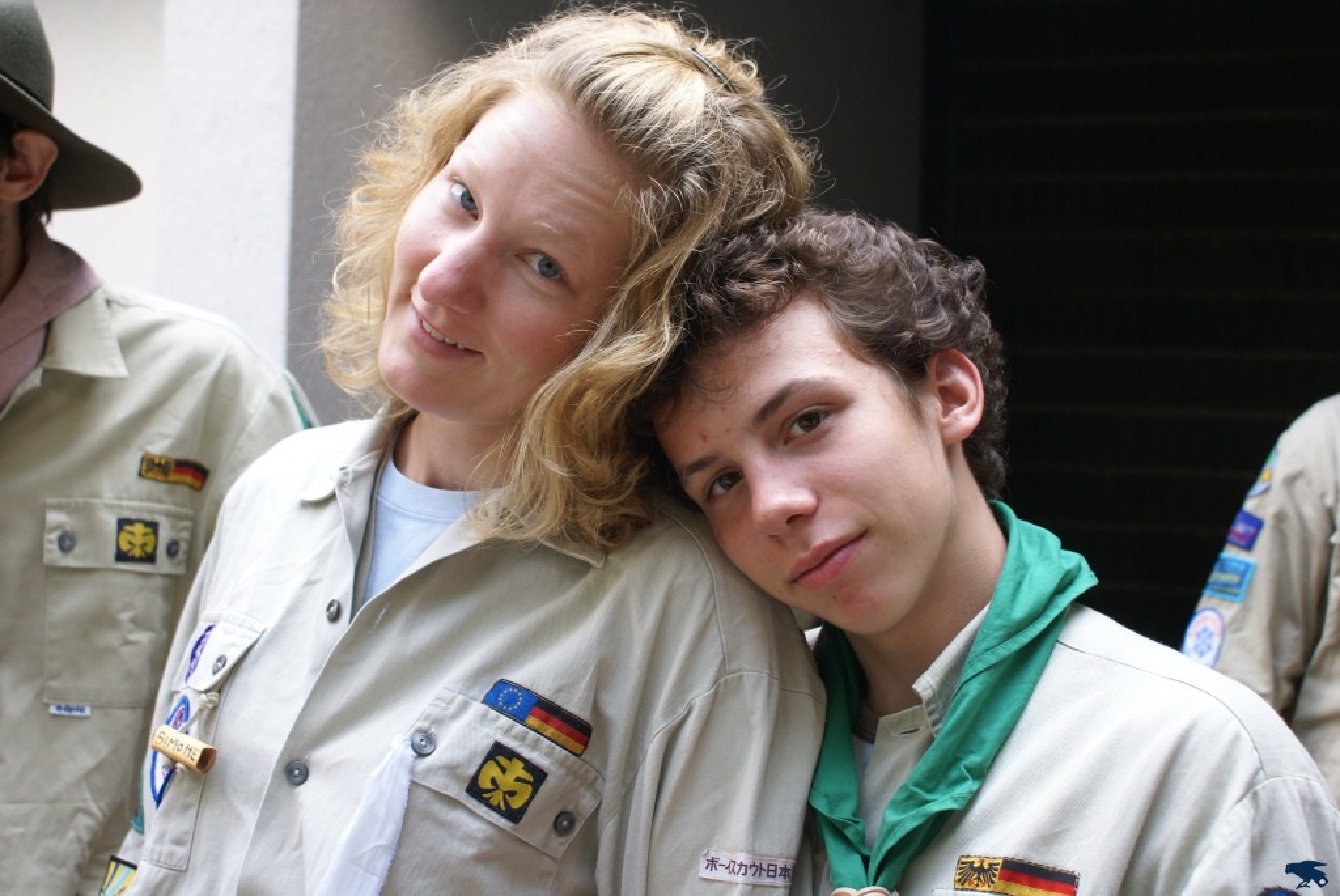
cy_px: 448
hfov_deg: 43.6
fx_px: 1677
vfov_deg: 29.9
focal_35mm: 45
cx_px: 670
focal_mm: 30
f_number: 5
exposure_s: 1/50
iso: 200
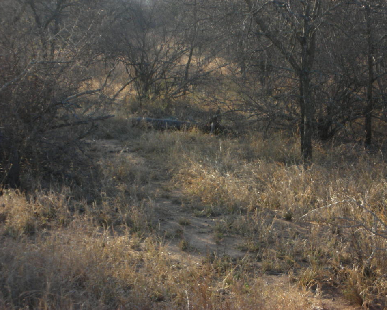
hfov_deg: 17.5
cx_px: 205
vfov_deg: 14.0
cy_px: 155
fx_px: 1260
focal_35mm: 110
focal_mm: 17.4
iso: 89
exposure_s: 1/120
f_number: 5.4
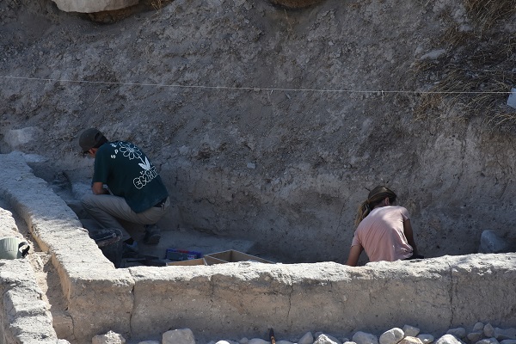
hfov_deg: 13.7
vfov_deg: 9.1
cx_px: 258
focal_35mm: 150
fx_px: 2150
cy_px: 172
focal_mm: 100
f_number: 11
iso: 640
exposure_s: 1/400
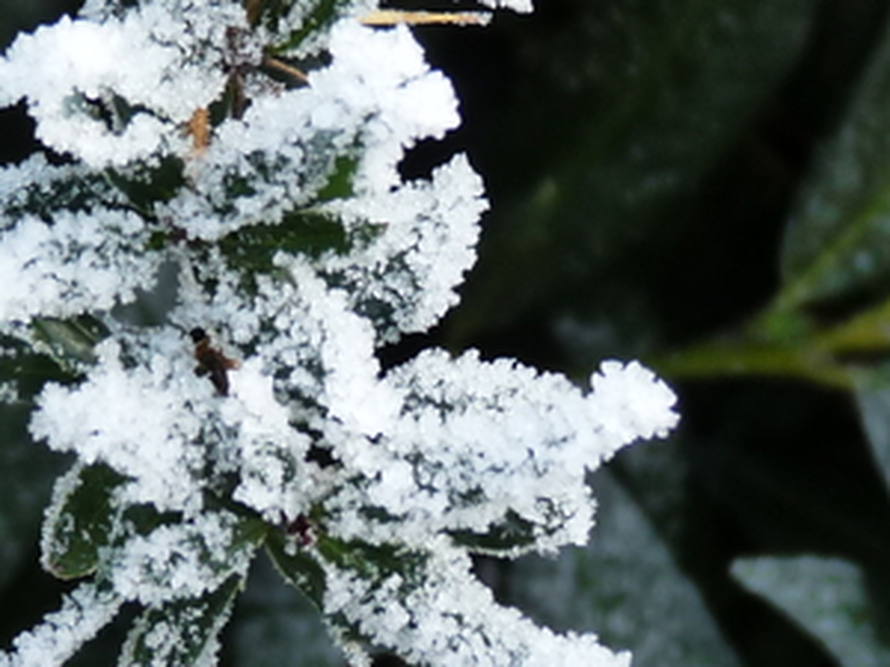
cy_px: 225
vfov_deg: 8.0
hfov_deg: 10.6
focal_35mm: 186
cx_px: 214
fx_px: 4782
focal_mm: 9.5
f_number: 3.2
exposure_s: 1/100
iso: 160
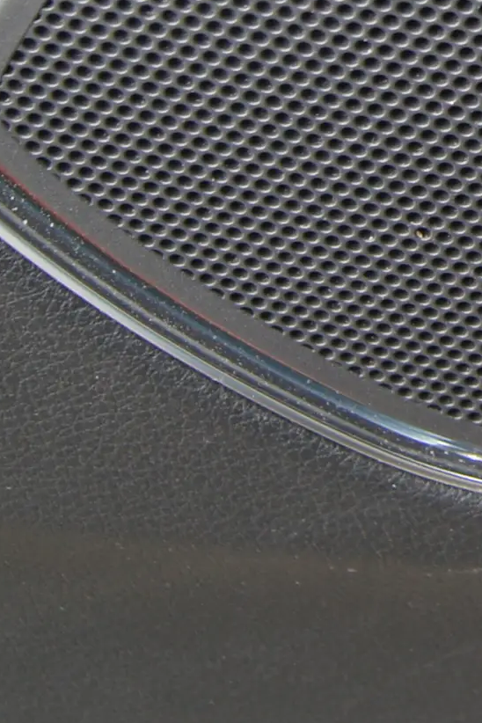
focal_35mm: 154
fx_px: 3093
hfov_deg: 8.3
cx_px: 1120
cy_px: -177
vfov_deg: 13.0
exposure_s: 1/40
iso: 160
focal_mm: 22
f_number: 4
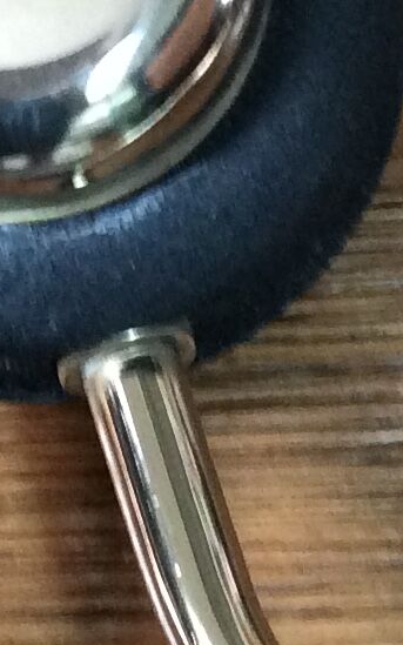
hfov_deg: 8.2
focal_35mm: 160
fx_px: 2812
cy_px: 66
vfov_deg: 13.0
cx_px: 122
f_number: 2.4
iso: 200
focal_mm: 3.3
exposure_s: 1/25
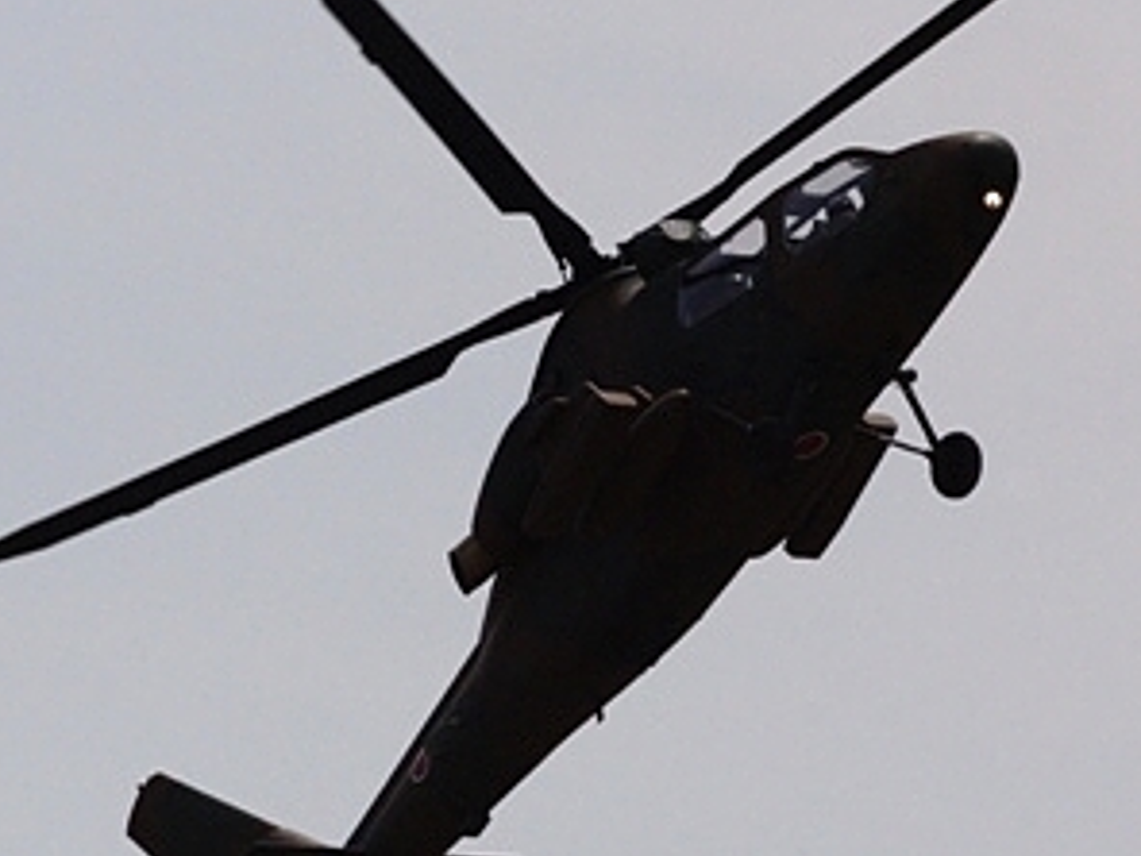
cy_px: 480
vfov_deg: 2.0
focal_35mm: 731
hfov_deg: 2.7
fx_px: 24095
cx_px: 493
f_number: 14
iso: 800
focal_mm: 300
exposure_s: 1/2500
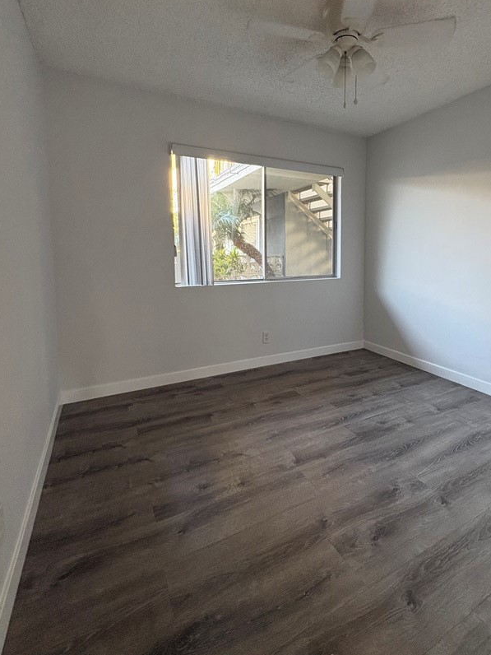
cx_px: 286
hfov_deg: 71.1
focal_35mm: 18
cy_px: 279
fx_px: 340
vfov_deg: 87.2
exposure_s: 1/120
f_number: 2.2
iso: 400
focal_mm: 2.22
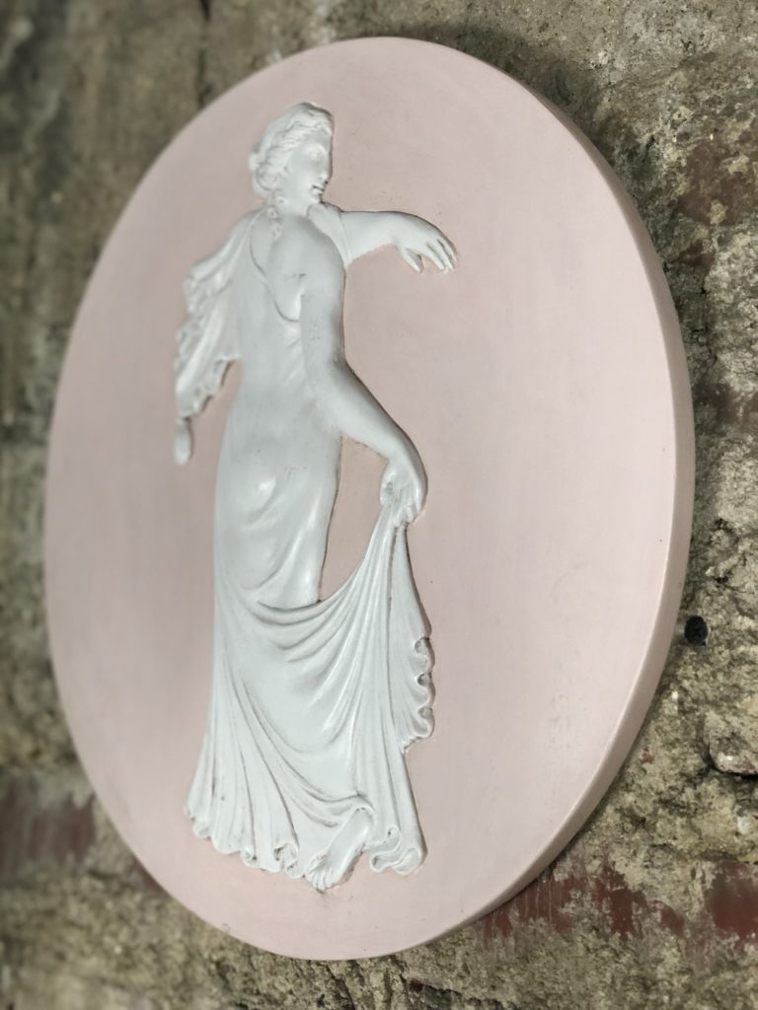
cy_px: 505
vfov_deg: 36.8
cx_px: 379
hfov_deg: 28.0
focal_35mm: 52
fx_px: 1518
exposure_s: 1/50
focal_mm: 6
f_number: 2.4
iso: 80
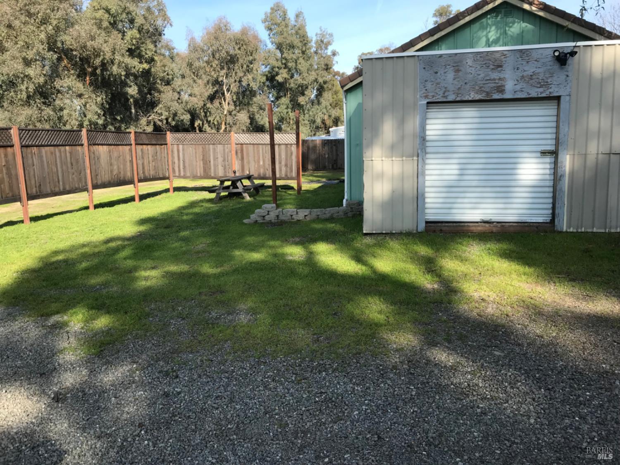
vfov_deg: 49.7
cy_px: 232
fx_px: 502
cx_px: 310
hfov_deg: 63.4
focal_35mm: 28
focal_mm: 3.99
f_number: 1.8
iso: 20
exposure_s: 1/1076
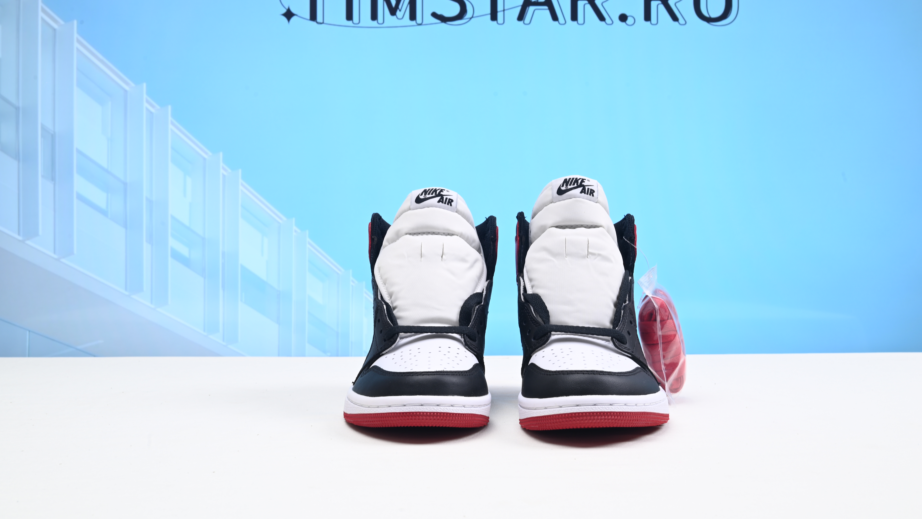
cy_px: 238
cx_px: 461
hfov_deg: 50.5
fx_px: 978
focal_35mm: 40
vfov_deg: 29.7
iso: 100
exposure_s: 1/2
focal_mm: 38
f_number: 16
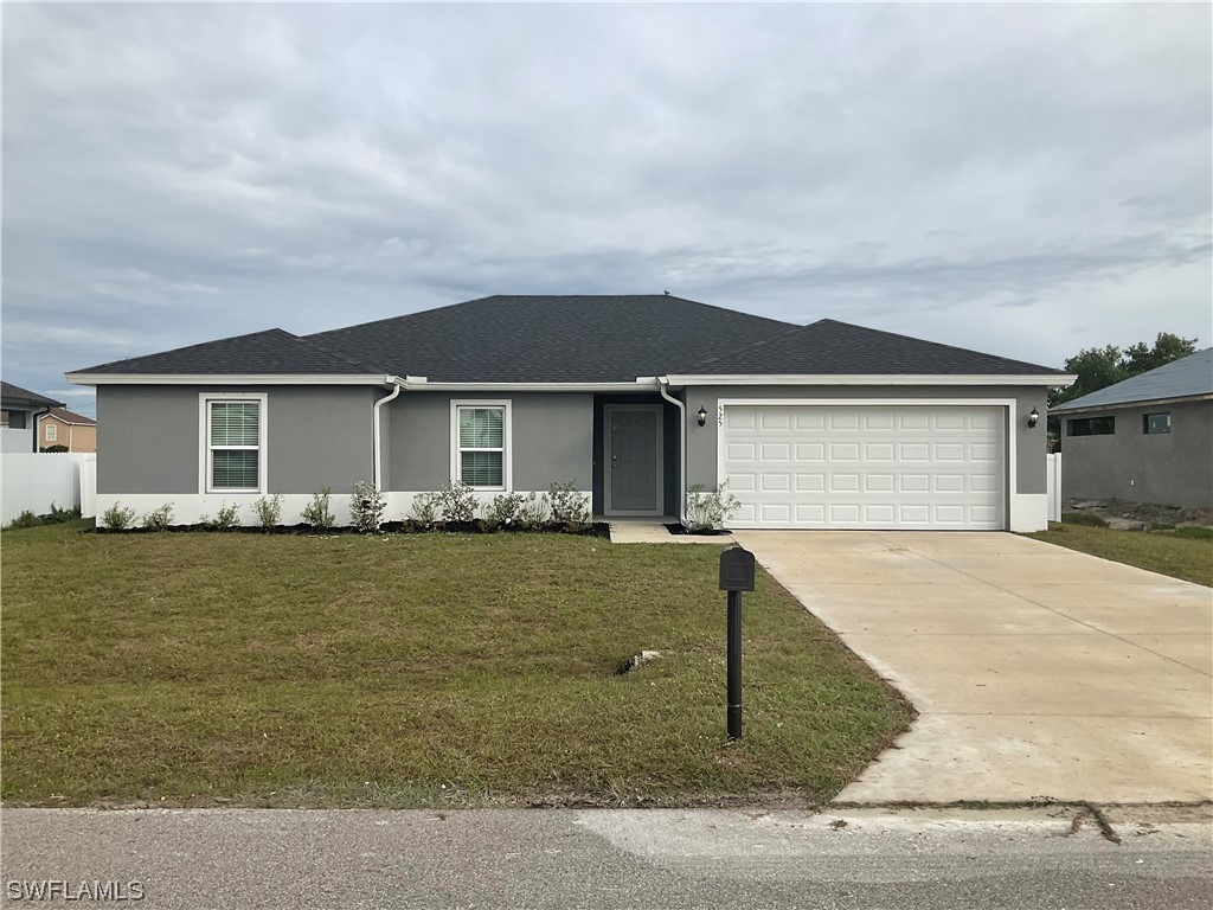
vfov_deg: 48.2
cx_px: 606
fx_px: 1016
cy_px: 455
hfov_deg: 61.7
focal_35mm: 29
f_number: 1.8
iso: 16
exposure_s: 1/1730
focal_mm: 3
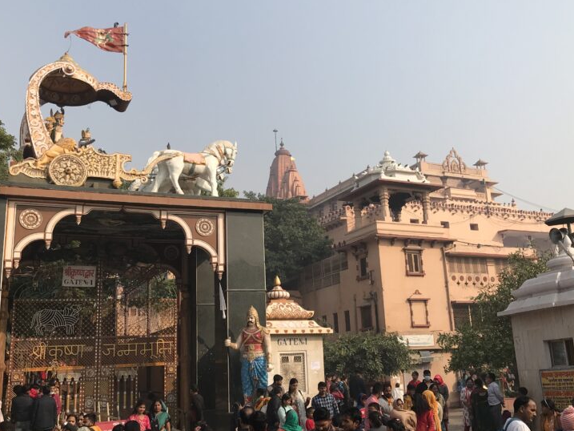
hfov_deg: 46.7
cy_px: 202
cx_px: 324
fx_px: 663
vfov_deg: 36.0
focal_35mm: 40
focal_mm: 3.99
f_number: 1.8
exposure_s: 1/2457
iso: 20
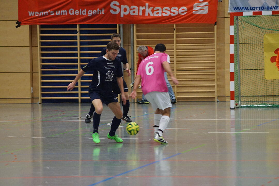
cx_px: 140
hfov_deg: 8.6
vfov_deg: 5.7
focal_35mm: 240
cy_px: 93
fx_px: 1858
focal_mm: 160
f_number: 5
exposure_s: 1/200
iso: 3200
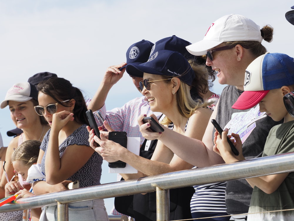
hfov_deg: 9.9
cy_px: 110
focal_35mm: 200
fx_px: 1699
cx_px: 147
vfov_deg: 7.4
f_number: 9
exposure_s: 1/320
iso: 200
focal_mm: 100
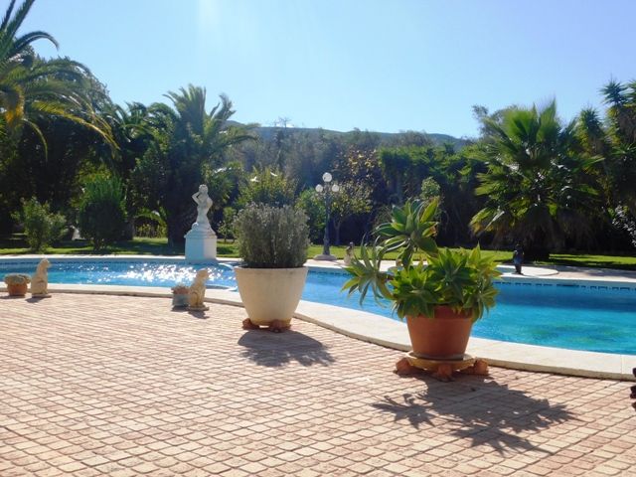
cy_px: 238
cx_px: 318
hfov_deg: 46.8
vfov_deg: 36.0
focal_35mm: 40
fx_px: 735
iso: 125
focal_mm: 7.1
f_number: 3.6
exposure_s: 1/1250
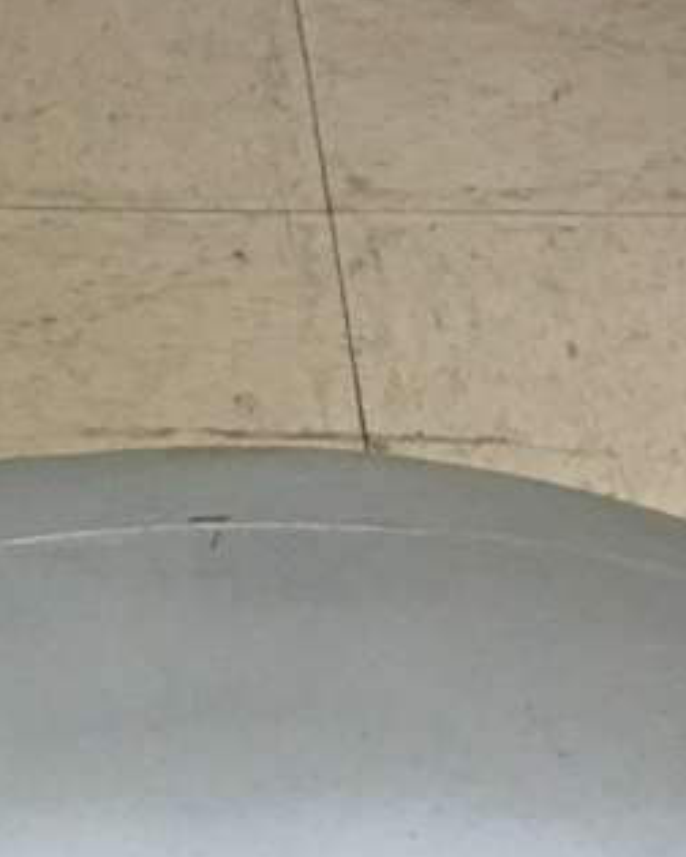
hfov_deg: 8.3
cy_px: 1853
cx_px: -400
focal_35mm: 181
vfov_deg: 9.7
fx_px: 4594
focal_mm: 4.15
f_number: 2.2
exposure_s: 1/30
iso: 32
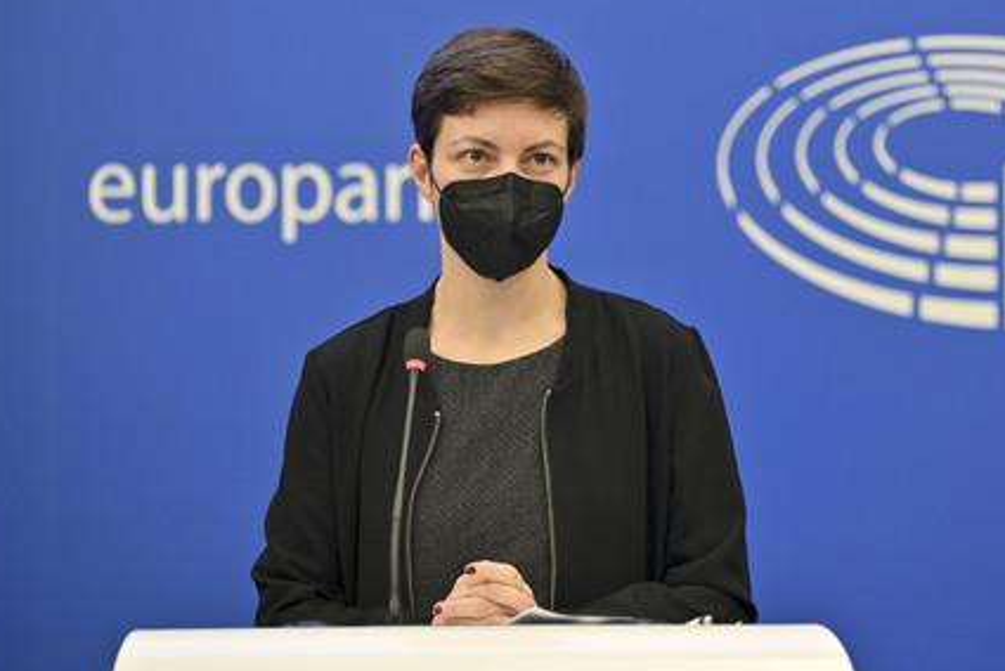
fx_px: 3995
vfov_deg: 9.6
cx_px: 500
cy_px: 331
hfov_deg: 14.3
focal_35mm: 143
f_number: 2.8
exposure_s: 1/160
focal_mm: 135
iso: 640
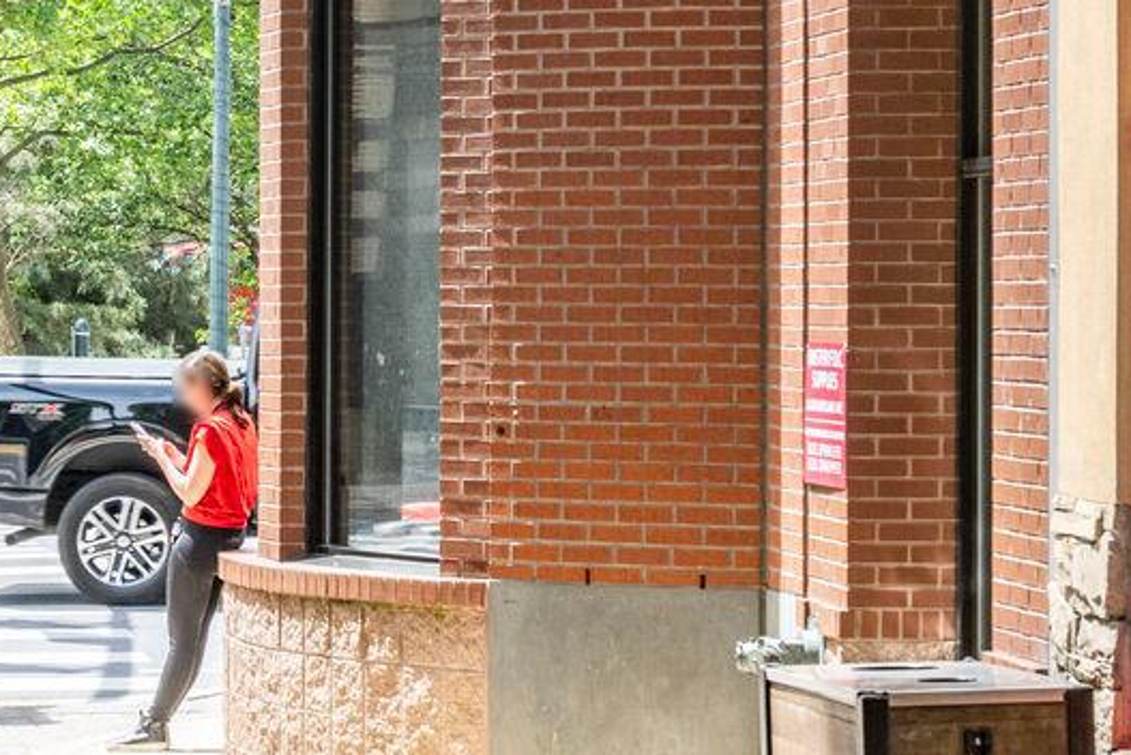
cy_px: 206
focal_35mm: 154
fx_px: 4841
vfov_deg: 8.9
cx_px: -82
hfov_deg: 13.1
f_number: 9
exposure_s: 1/250
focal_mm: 47
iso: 200
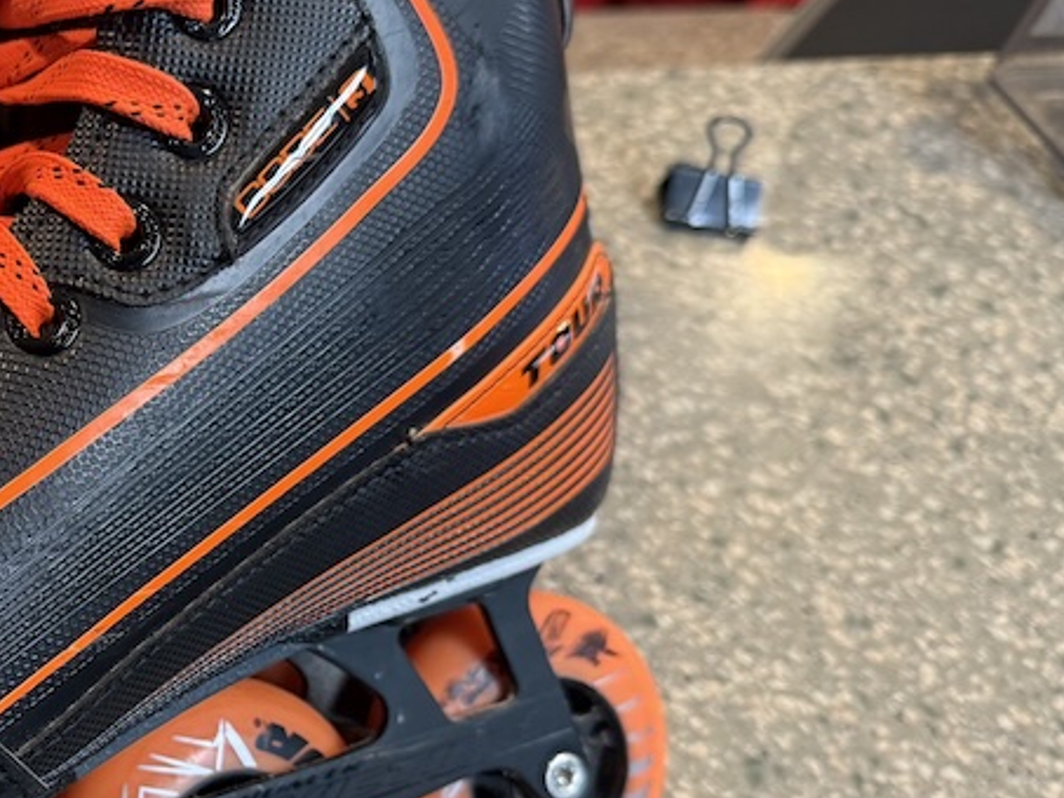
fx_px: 1630
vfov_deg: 27.4
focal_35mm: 53
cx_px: 2
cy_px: 500
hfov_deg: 33.2
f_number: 1.78
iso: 250
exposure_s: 1/60
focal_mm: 6.76
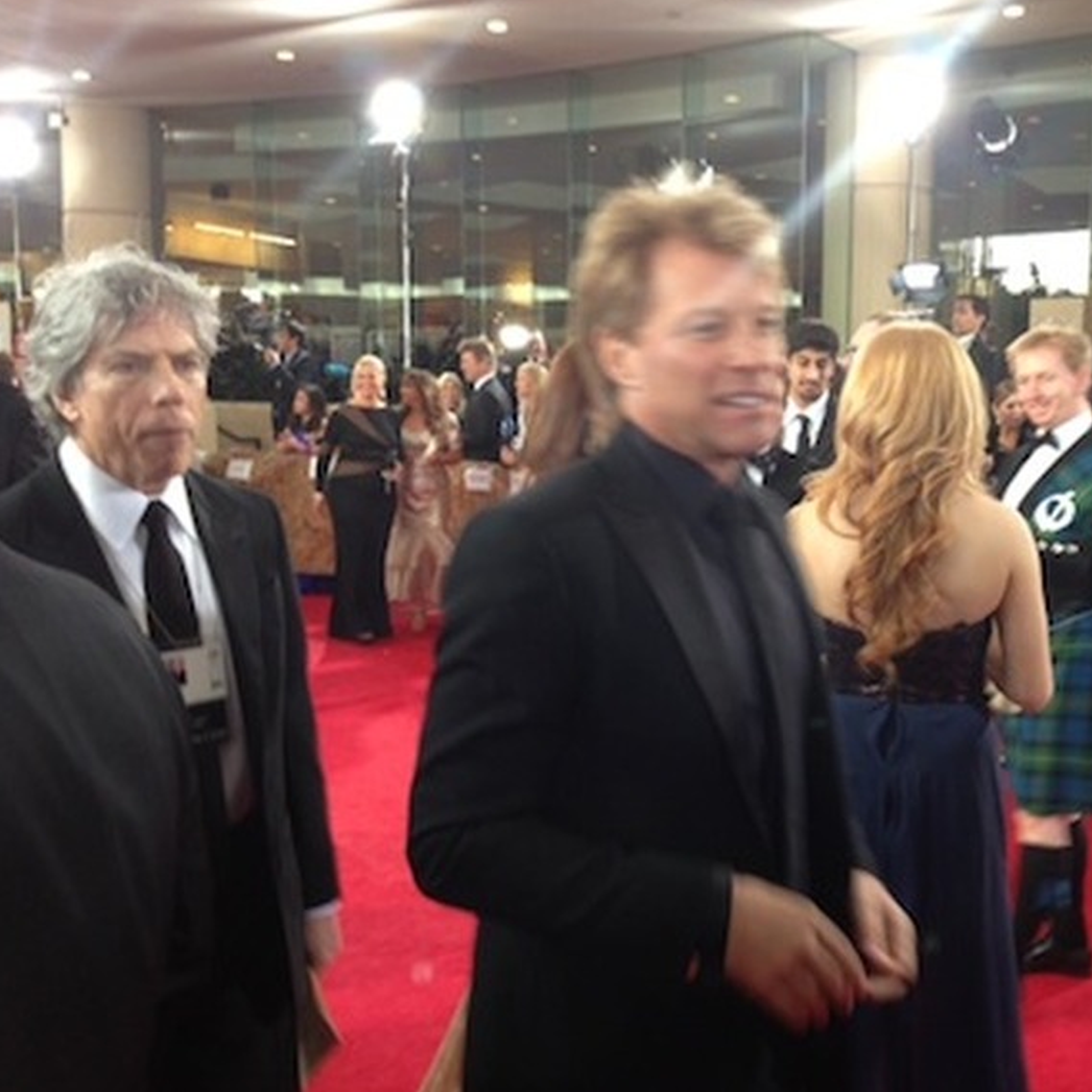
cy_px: 534
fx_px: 1428
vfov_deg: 41.9
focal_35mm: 40
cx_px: 733
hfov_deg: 41.3
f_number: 2.4
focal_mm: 4.13
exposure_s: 1/24
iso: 50
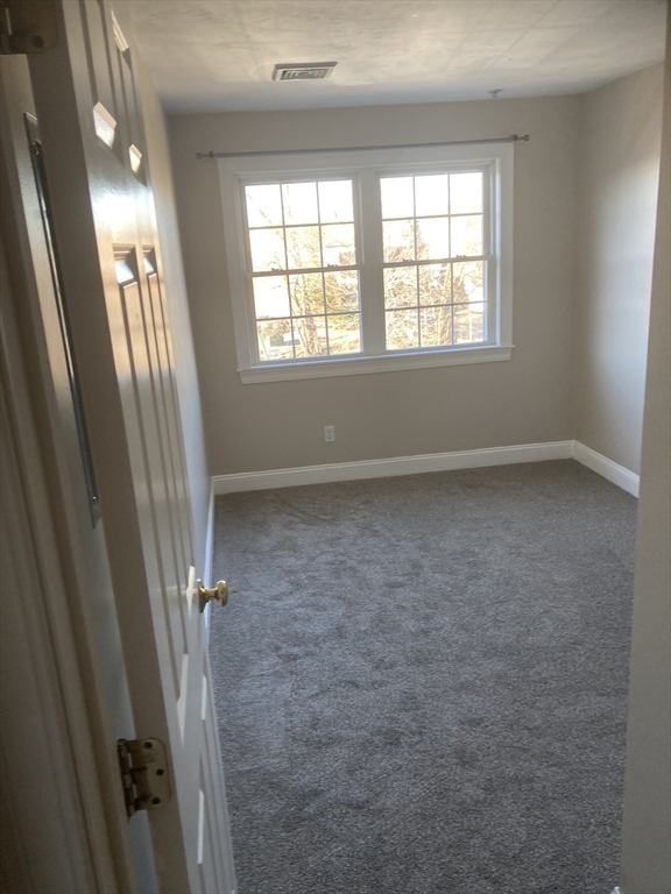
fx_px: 724
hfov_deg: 49.7
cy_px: 447
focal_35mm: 28
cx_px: 336
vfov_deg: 63.4
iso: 80
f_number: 1.8
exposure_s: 1/65
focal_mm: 3.99
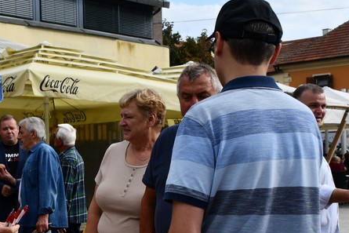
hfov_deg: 26.2
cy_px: 216
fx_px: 737
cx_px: 74
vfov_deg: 17.7
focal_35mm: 76
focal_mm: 22
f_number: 8
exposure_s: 1/250
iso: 110
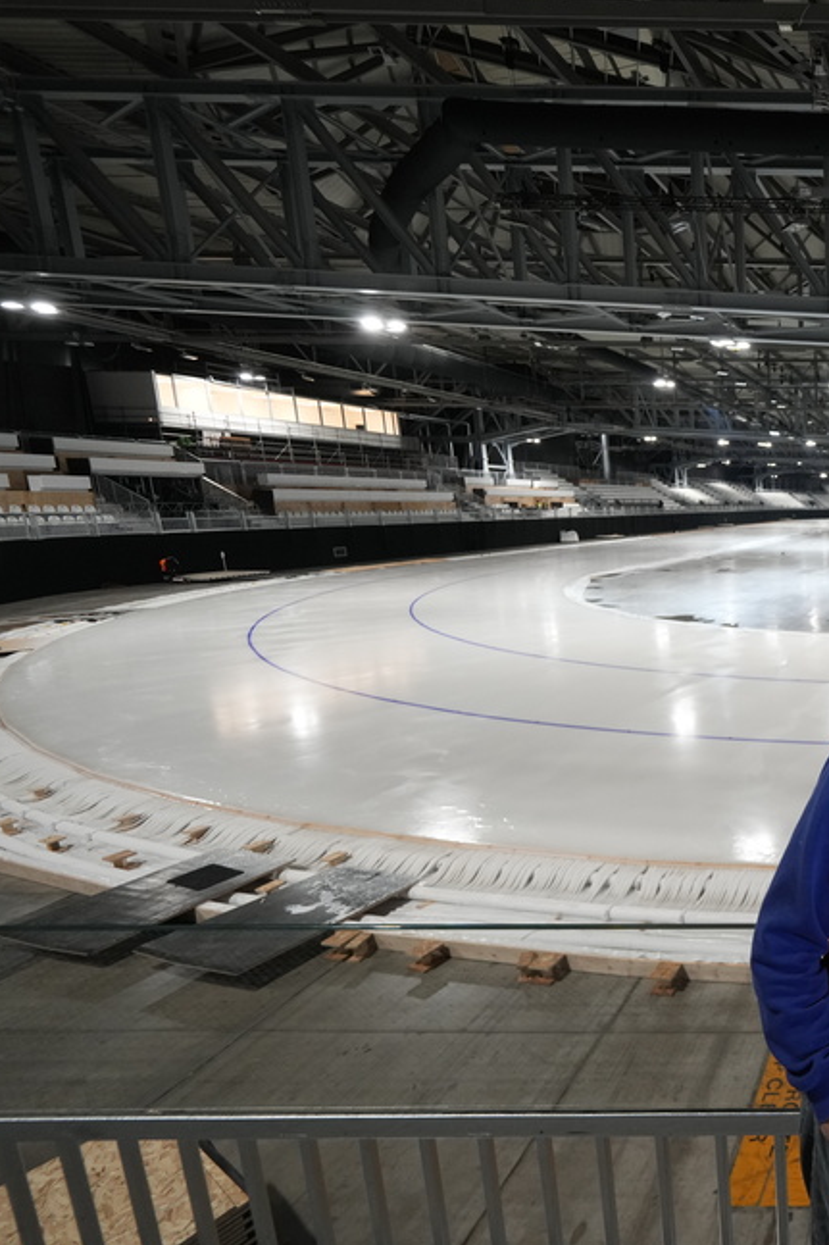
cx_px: 960
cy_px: 605
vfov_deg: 86.9
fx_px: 657
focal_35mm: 19
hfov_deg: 44.4
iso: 2000
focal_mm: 12
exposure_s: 1/60
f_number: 4.5
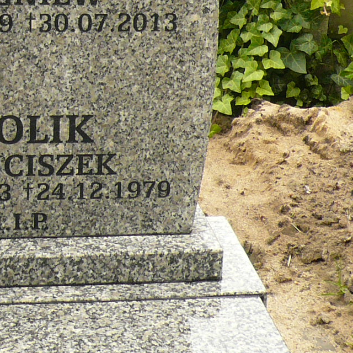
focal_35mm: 106
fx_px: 1223
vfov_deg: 16.2
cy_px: 30
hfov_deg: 16.3
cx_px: 58
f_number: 2.9
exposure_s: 1/250
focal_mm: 5.2
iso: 100
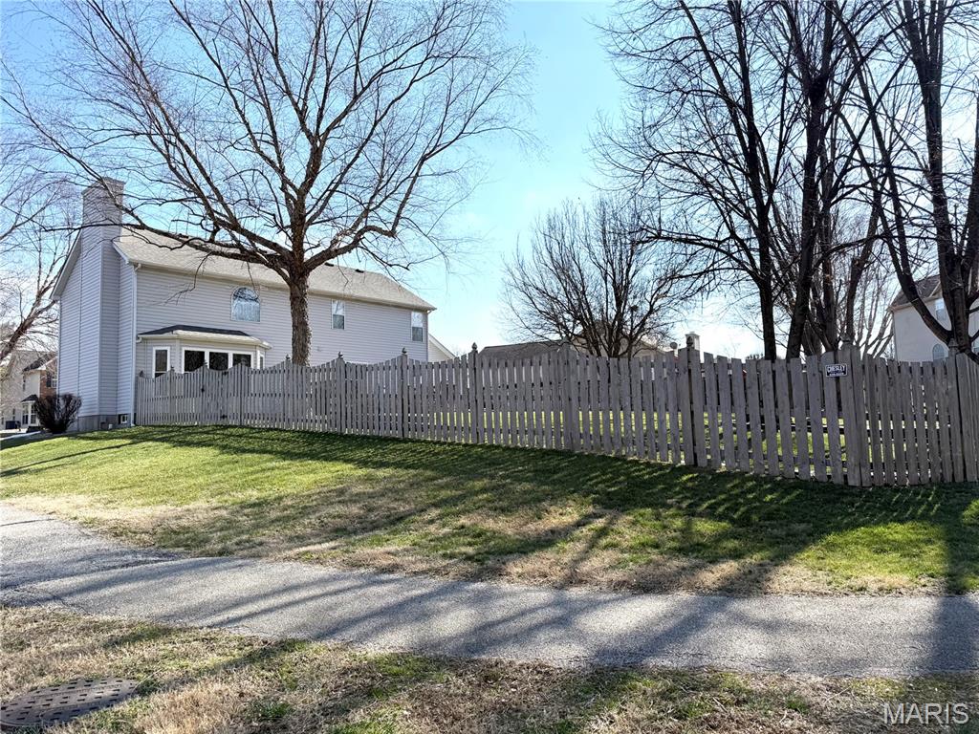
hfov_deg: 71.6
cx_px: 490
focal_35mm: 24
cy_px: 367
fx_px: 679
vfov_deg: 56.8
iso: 80
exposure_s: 1/4167
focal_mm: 6.76
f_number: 1.78
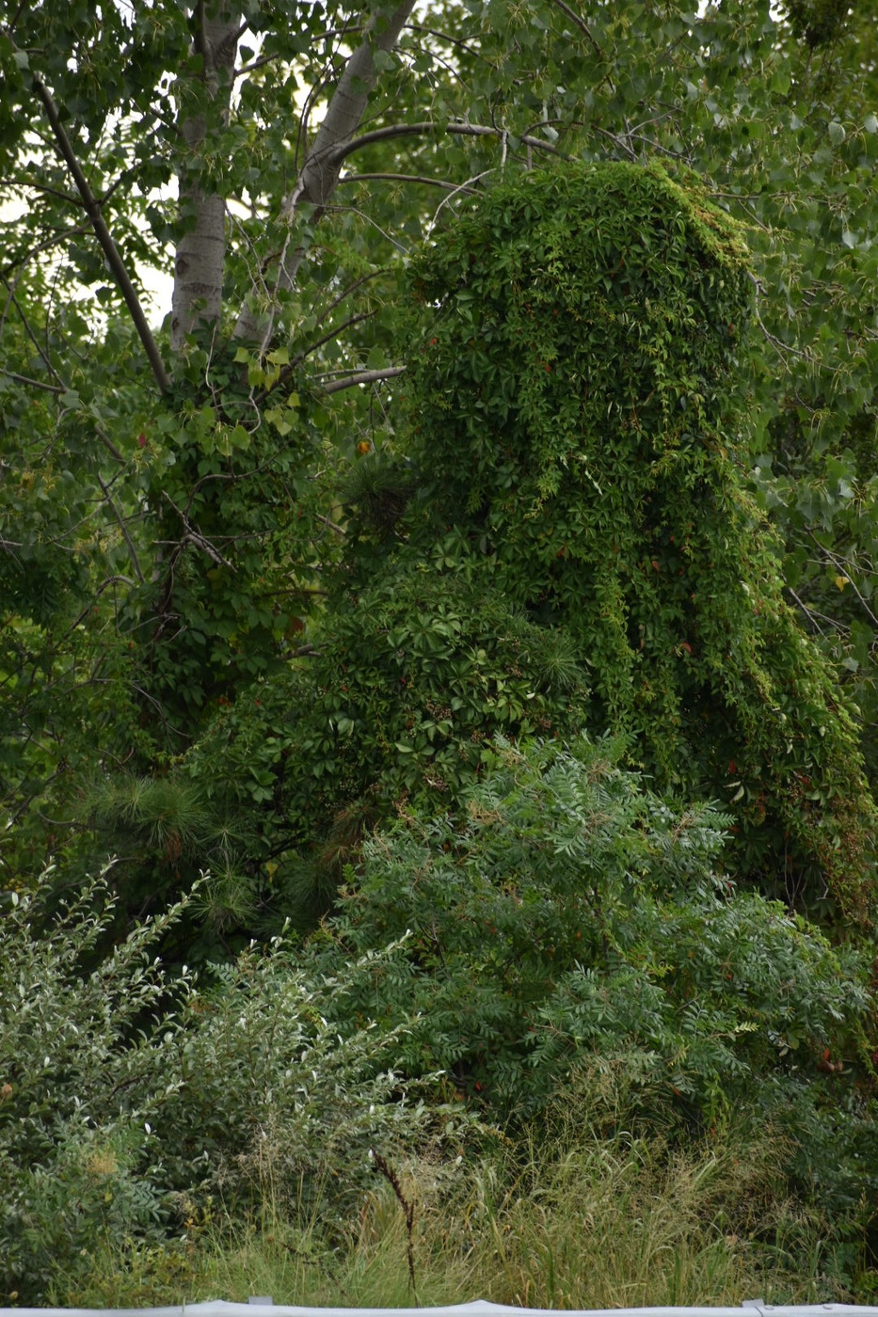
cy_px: 658
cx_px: 439
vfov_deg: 6.9
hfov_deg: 4.6
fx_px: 10977
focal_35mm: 300
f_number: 5.6
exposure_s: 1/50
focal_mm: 200
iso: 100
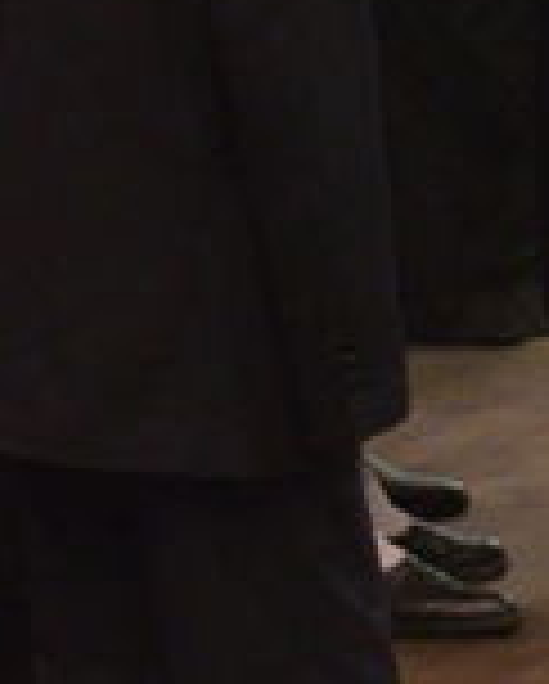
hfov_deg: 3.4
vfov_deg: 4.4
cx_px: 1652
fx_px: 8959
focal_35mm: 442
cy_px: -295
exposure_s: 1/320
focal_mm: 70
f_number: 3.5
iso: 3200
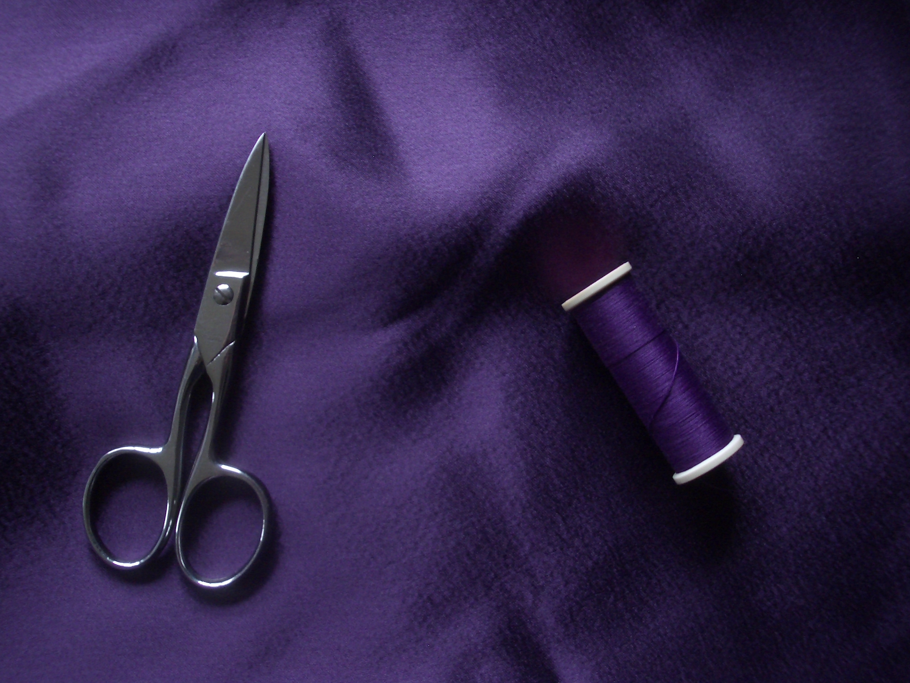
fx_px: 1288
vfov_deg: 29.7
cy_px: 342
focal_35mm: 49
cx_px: 455
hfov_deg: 38.9
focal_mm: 8.2
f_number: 3.1
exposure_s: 1/8
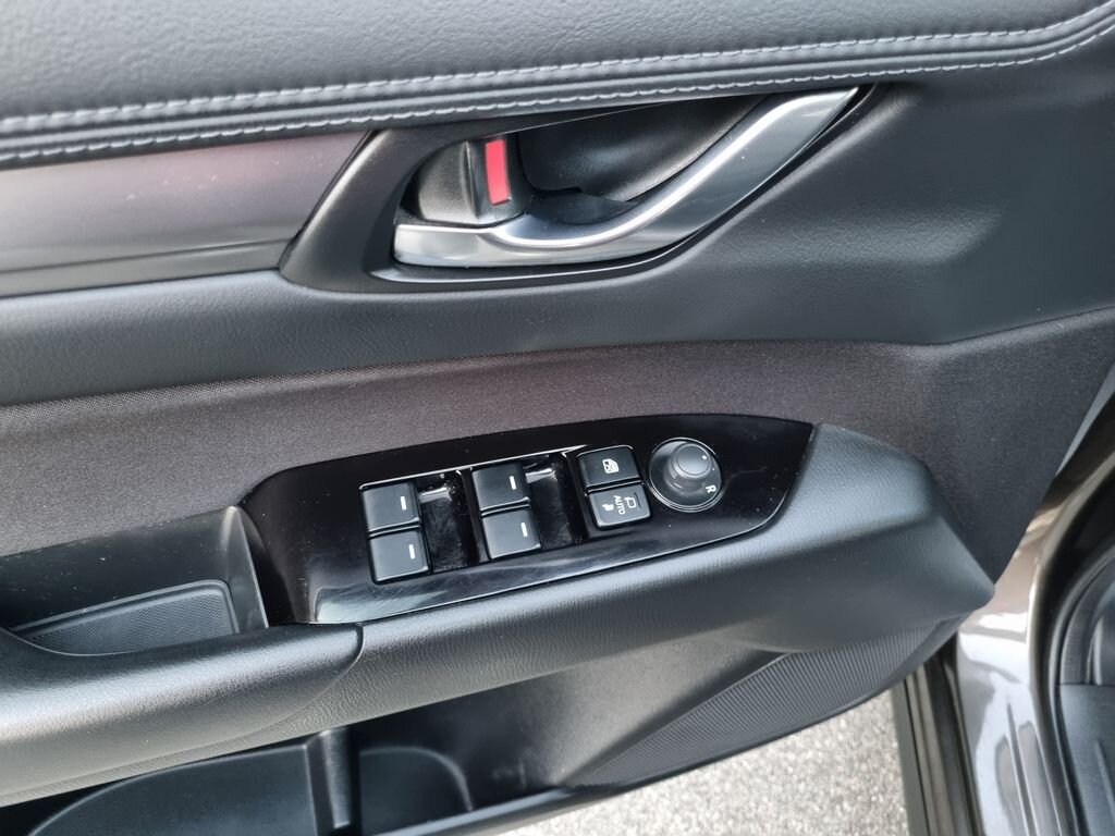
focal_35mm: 26
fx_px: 837
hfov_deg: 67.3
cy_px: 418
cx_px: 558
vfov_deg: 53.1
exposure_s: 1/25
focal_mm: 5.4
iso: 1000
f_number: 1.8
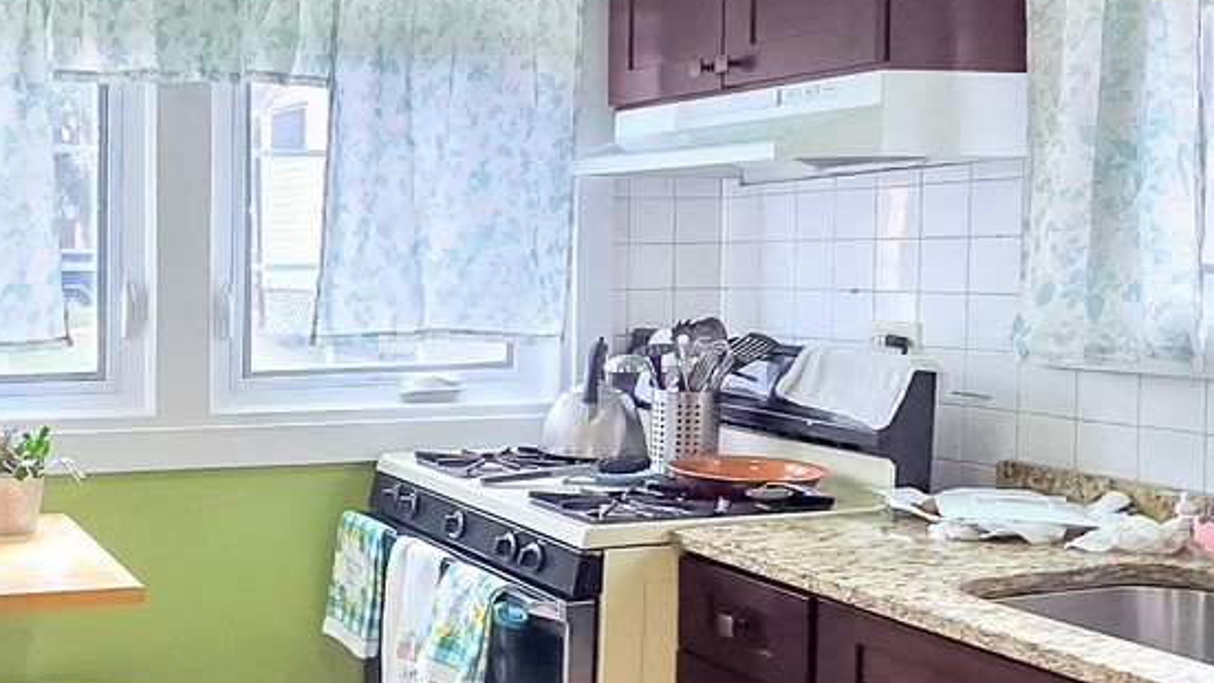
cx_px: 238
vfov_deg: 30.1
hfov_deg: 50.6
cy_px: 663
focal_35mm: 37
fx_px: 1191
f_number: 2.2
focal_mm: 2.2
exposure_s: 1/60
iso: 80
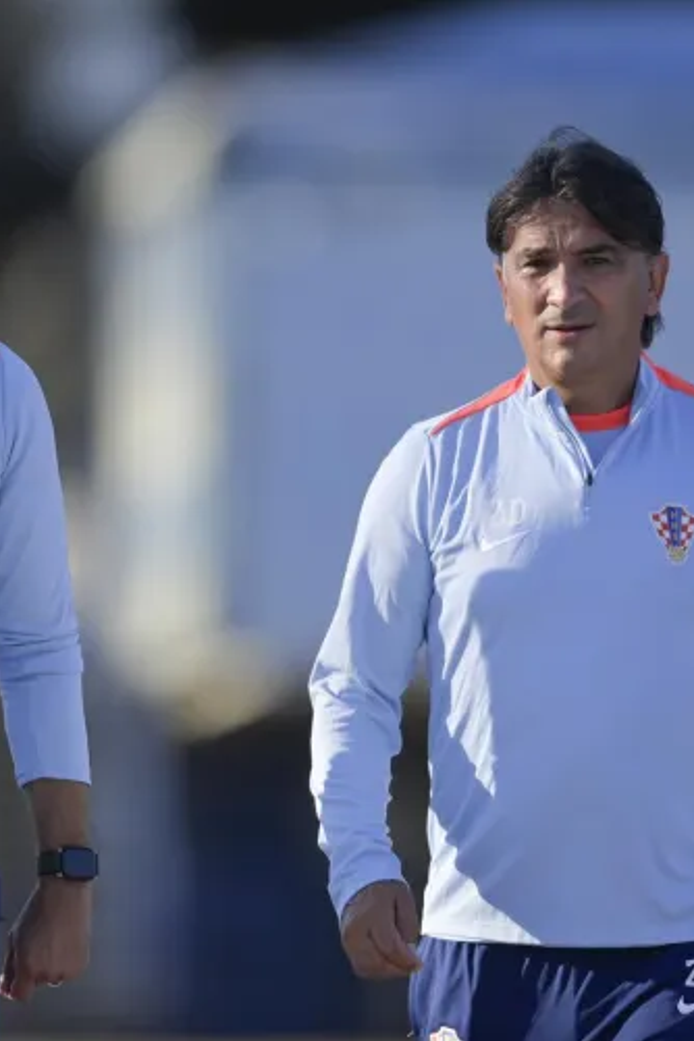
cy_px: 520
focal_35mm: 606
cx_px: 266
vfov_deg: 3.4
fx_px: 17522
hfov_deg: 2.3
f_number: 2.8
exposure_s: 1/1600
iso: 100
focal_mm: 400
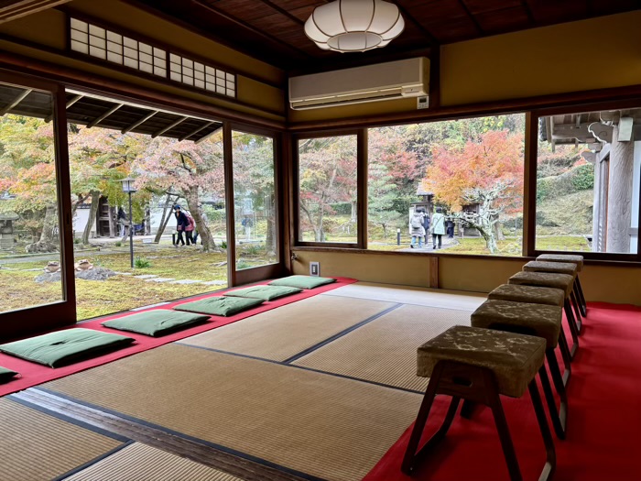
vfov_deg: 53.1
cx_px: 320
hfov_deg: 67.3
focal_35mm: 26
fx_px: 481
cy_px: 240
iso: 100
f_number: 1.6
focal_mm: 5.96
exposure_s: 1/50
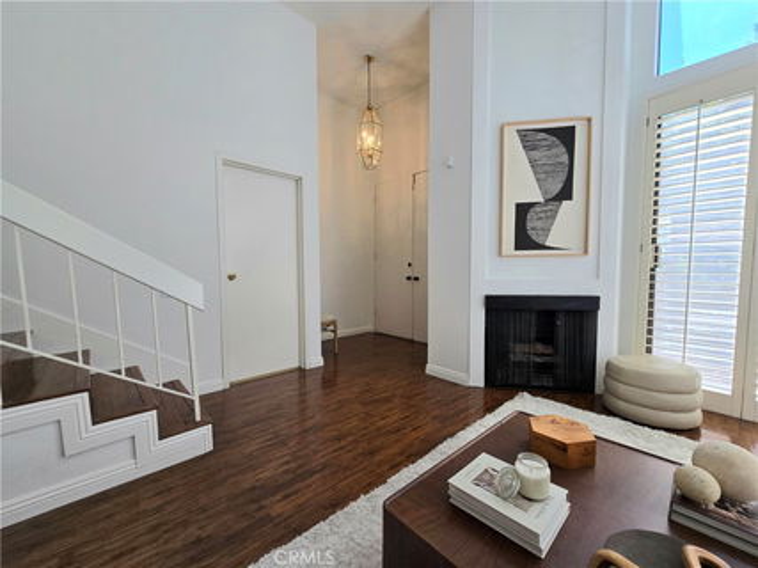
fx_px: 285
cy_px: 284
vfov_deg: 89.9
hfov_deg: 106.2
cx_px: 379
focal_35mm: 13
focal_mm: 2.2
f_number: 2.2
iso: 50
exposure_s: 1/167
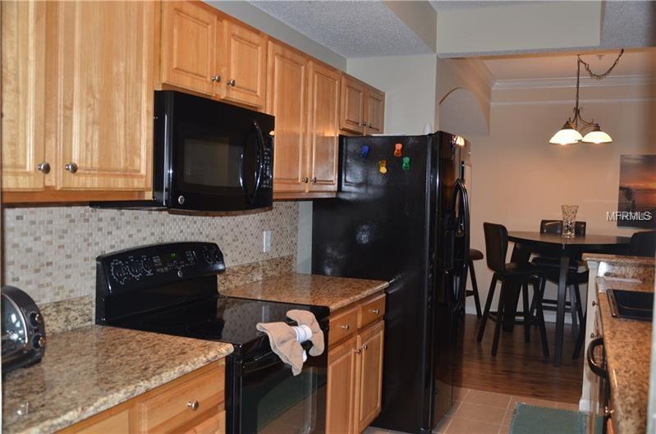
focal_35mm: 33
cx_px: 328
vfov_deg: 39.8
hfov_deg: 57.3
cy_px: 217
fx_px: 600
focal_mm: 22
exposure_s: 1/60
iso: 800
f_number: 3.8
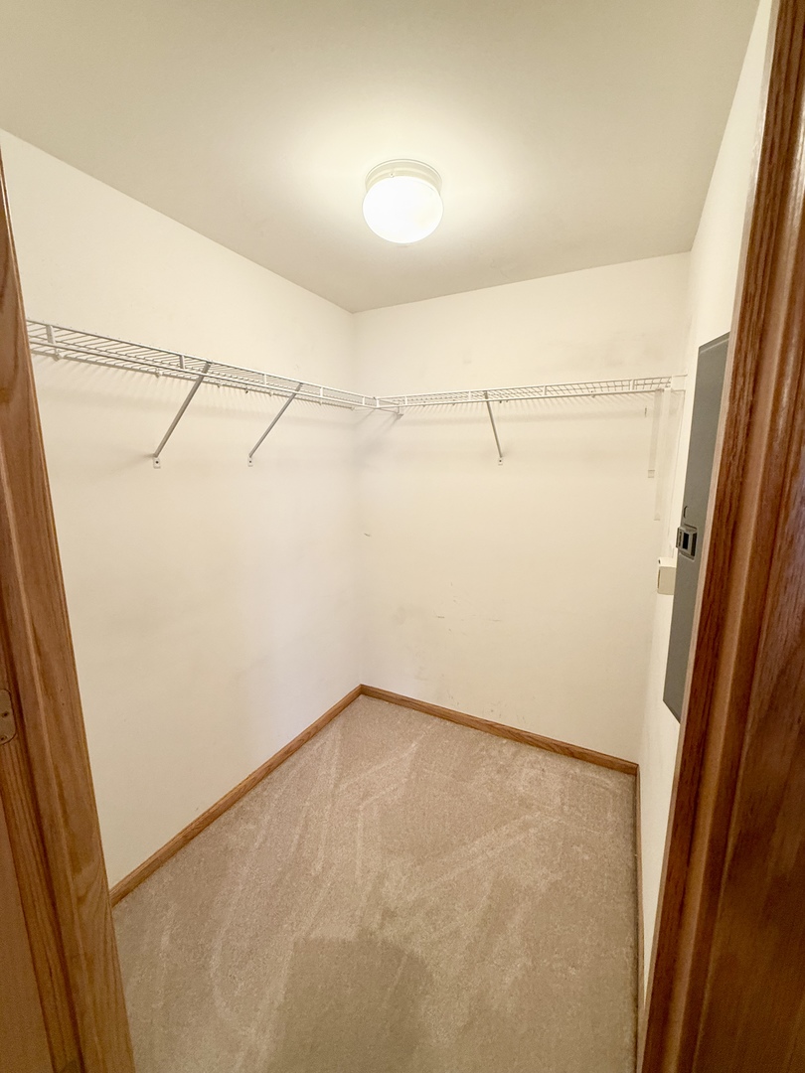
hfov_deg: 85.7
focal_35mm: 14
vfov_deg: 102.1
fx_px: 434
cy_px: 536
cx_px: 402
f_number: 2.2
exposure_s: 1/60
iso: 250
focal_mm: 2.22
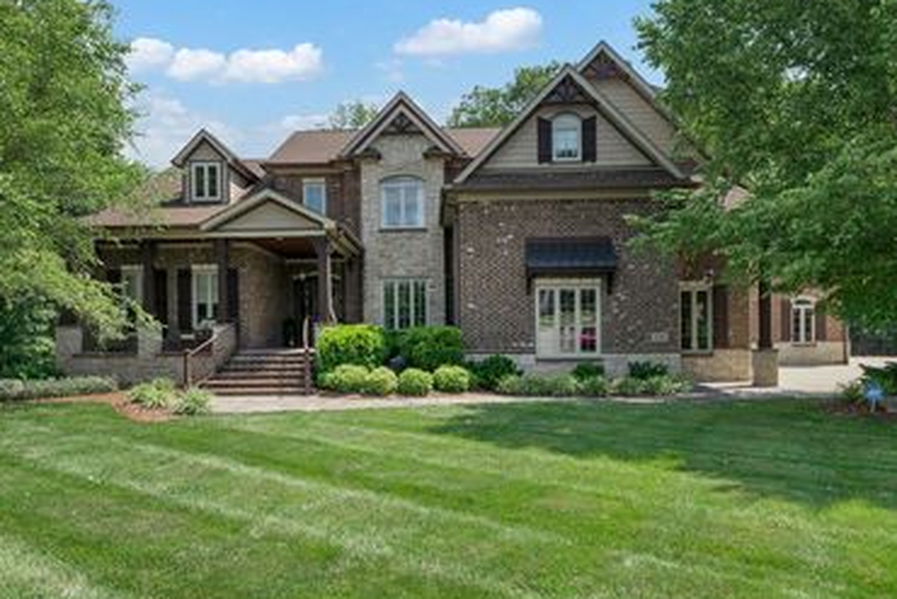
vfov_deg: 47.9
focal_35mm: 27
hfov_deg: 67.2
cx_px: 407
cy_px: 331
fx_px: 673
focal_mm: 20
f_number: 9
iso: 100
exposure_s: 1/60
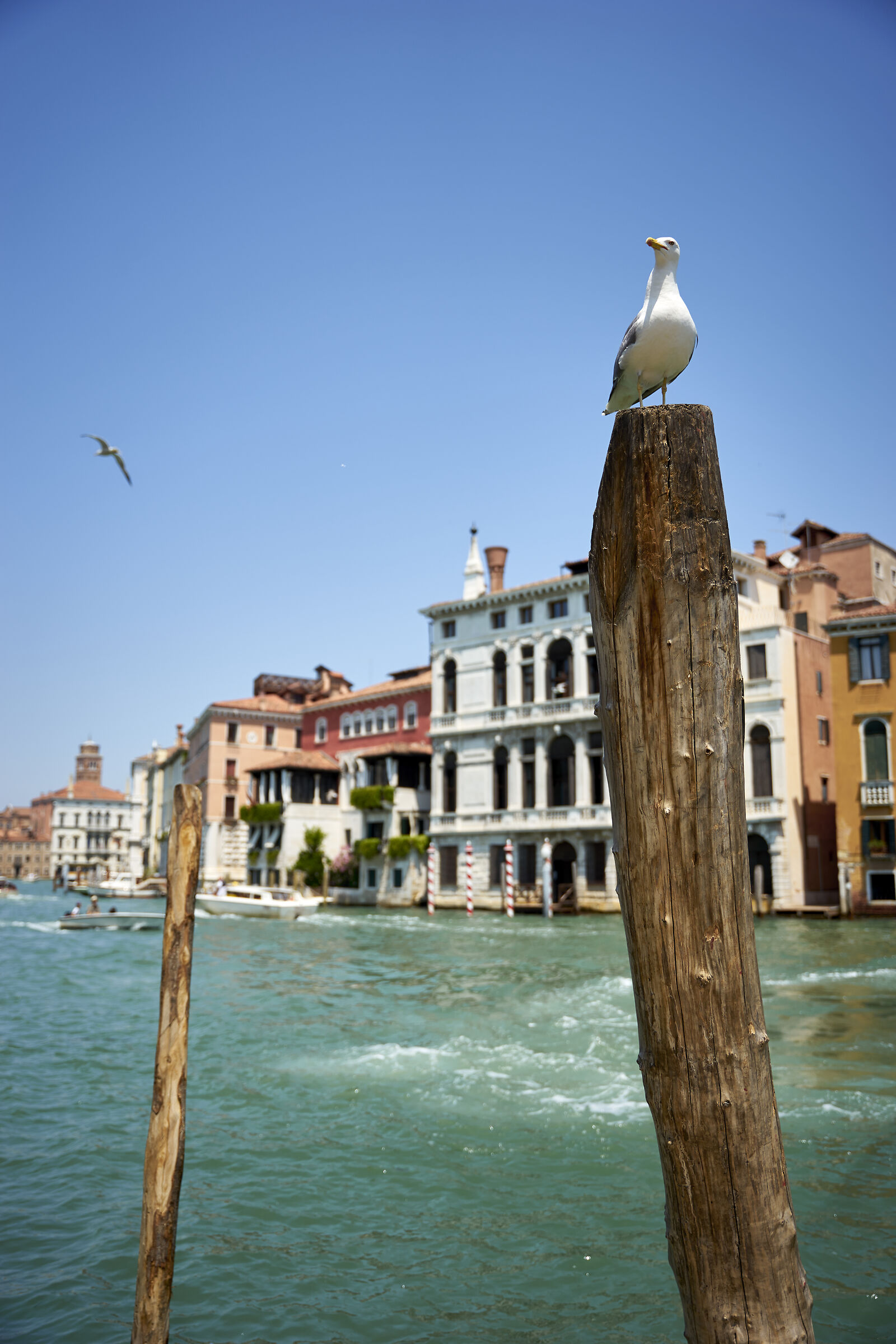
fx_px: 1180
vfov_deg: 59.3
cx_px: 448
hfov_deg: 41.6
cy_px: 672
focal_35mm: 32
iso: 100
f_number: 2.8
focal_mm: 31.6
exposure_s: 1/1600
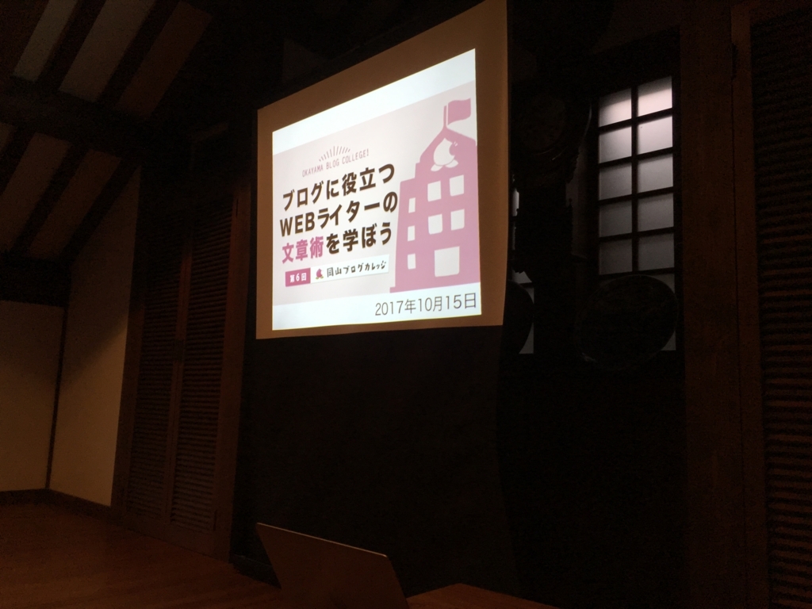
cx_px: 406
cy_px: 304
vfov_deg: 48.2
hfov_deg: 61.7
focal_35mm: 29
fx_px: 680
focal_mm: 4.15
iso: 40
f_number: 2.2
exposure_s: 1/120
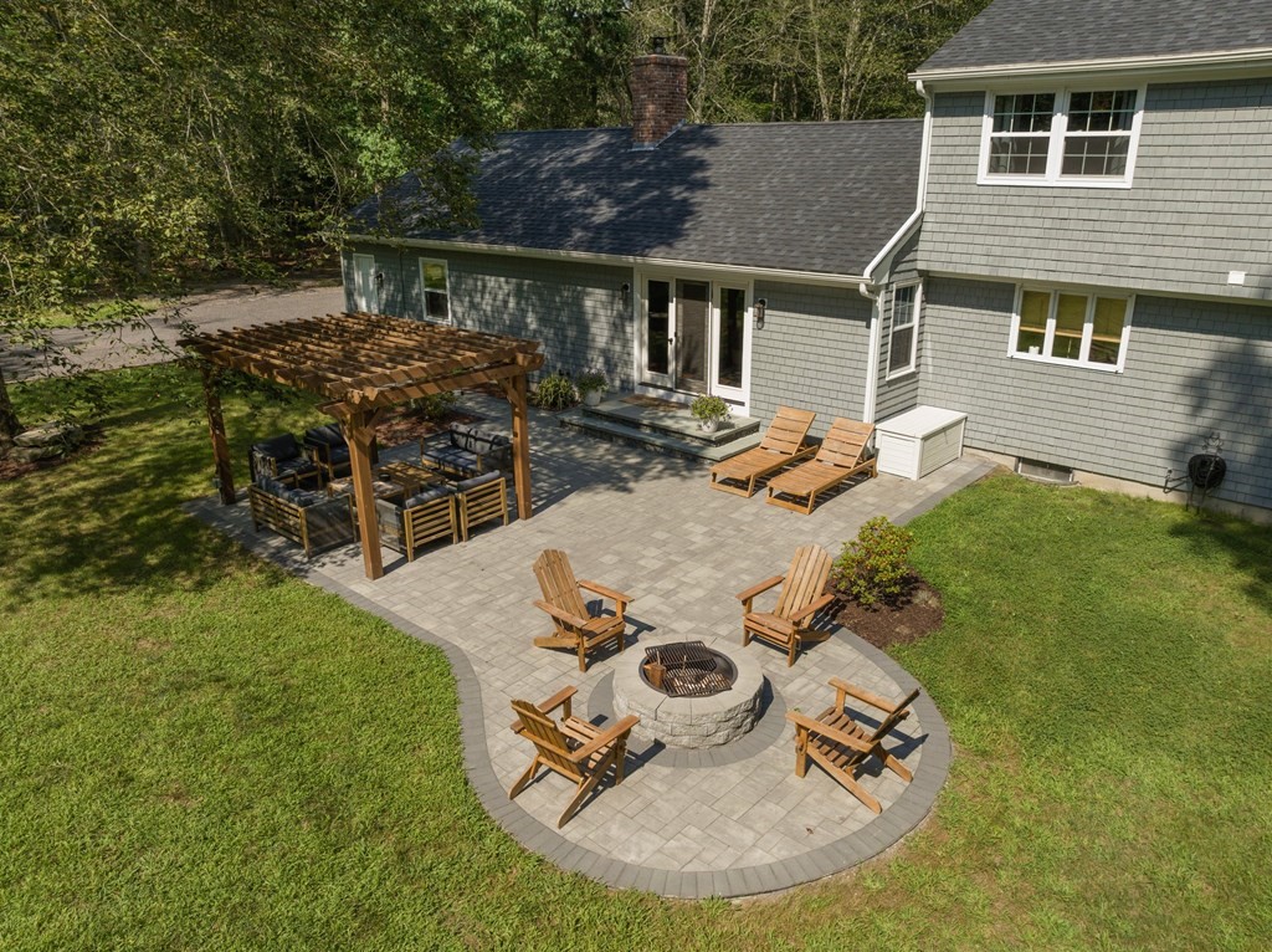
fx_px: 881
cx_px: 636
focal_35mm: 24
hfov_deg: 71.6
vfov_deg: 56.7
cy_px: 476
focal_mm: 12.29
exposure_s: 1/200
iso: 100
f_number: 2.8
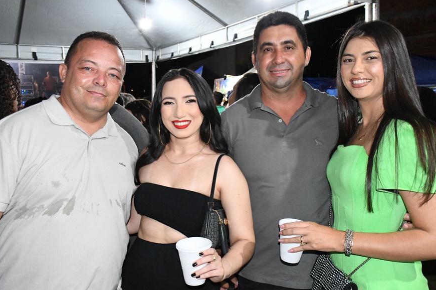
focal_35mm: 34
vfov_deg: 38.9
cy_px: 144
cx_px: 214
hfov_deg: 55.8
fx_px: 412
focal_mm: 22
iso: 8000
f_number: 6.3
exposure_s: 1/100
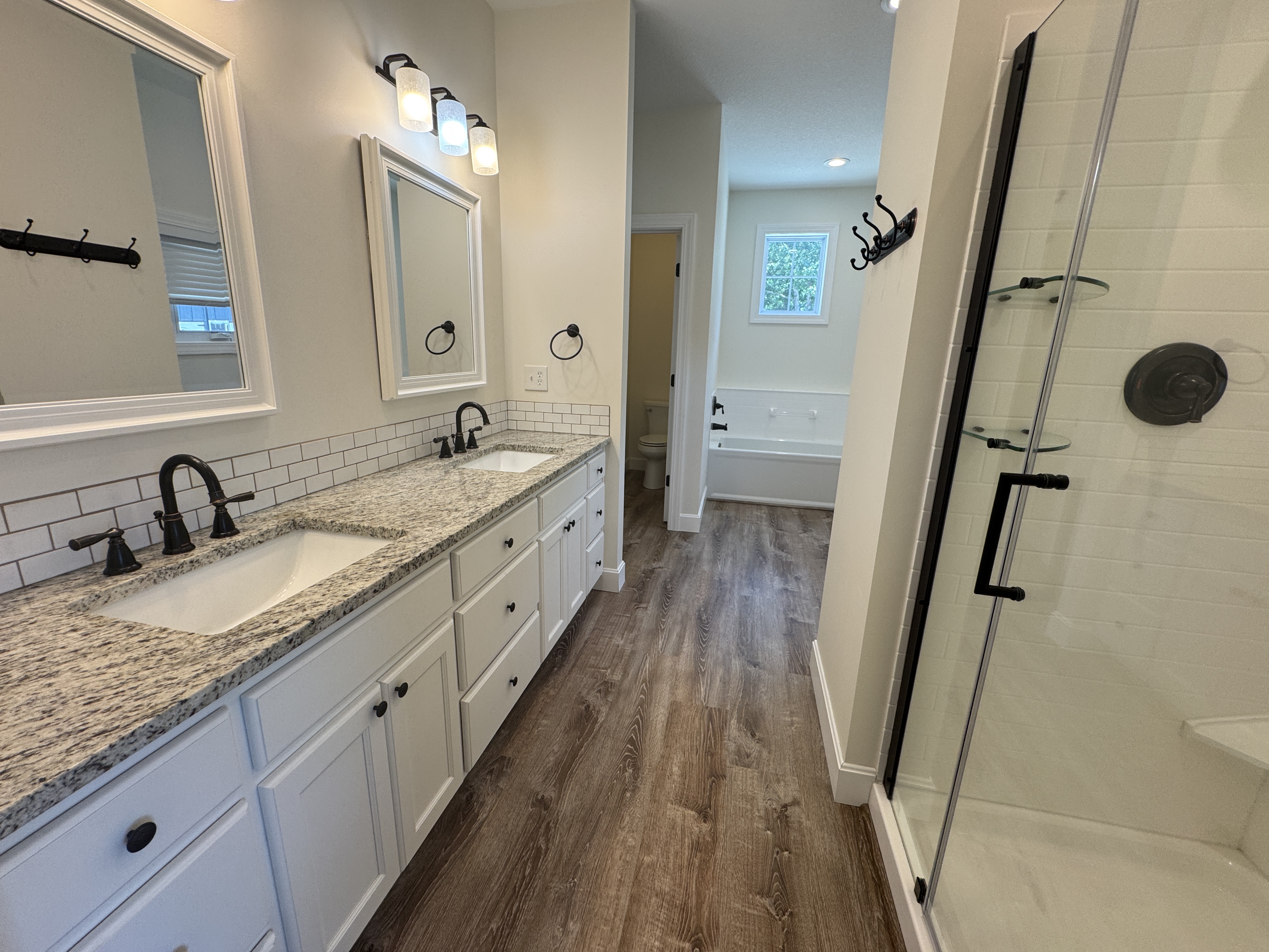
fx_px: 513
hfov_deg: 102.1
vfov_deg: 85.7
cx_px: 634
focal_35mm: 14
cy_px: 476
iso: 80
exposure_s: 1/120
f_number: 2.2
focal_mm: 2.22
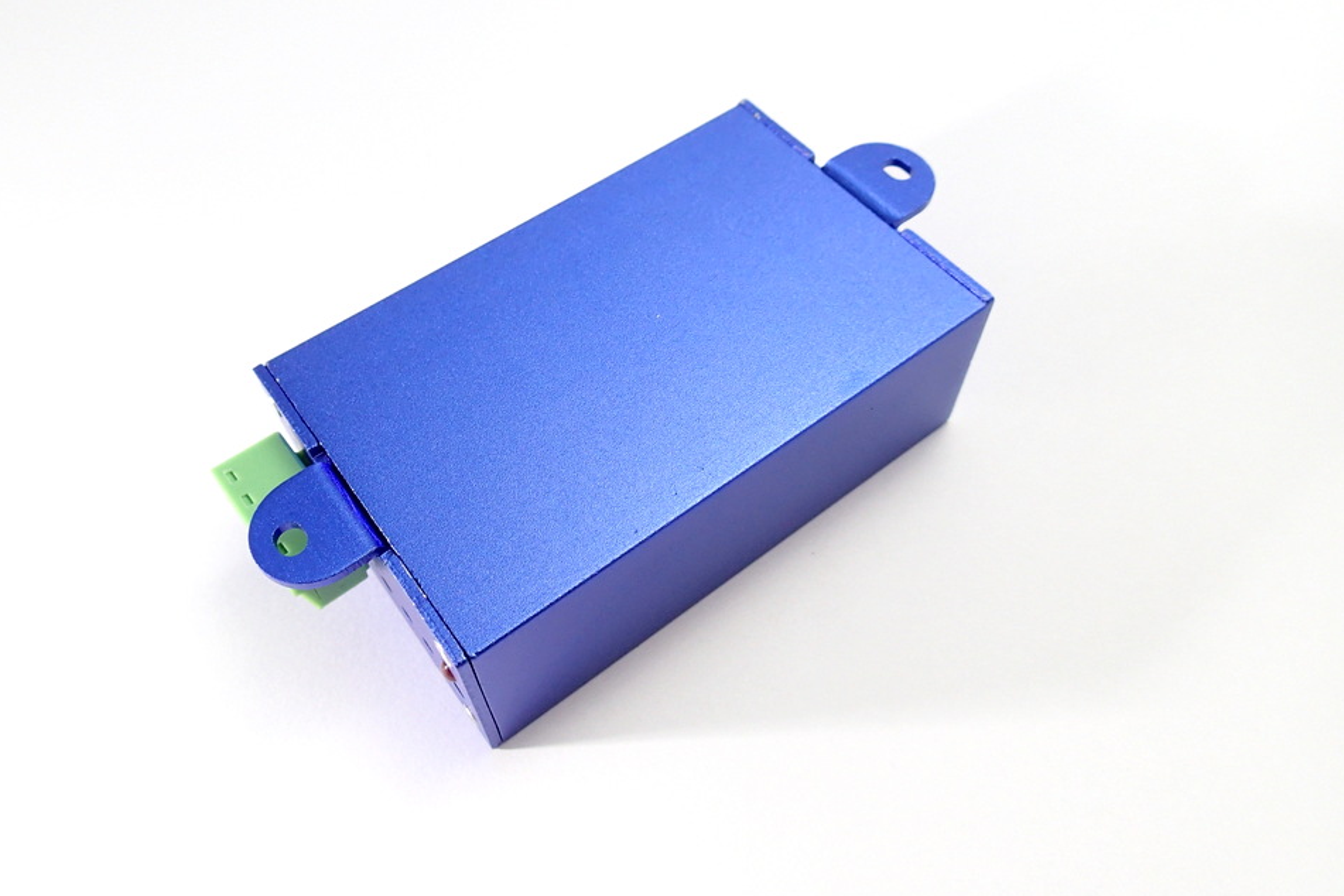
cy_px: 406
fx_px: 1045
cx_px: 629
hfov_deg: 65.4
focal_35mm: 28
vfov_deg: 46.3
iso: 320
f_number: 2.8
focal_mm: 4.5
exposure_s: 1/30
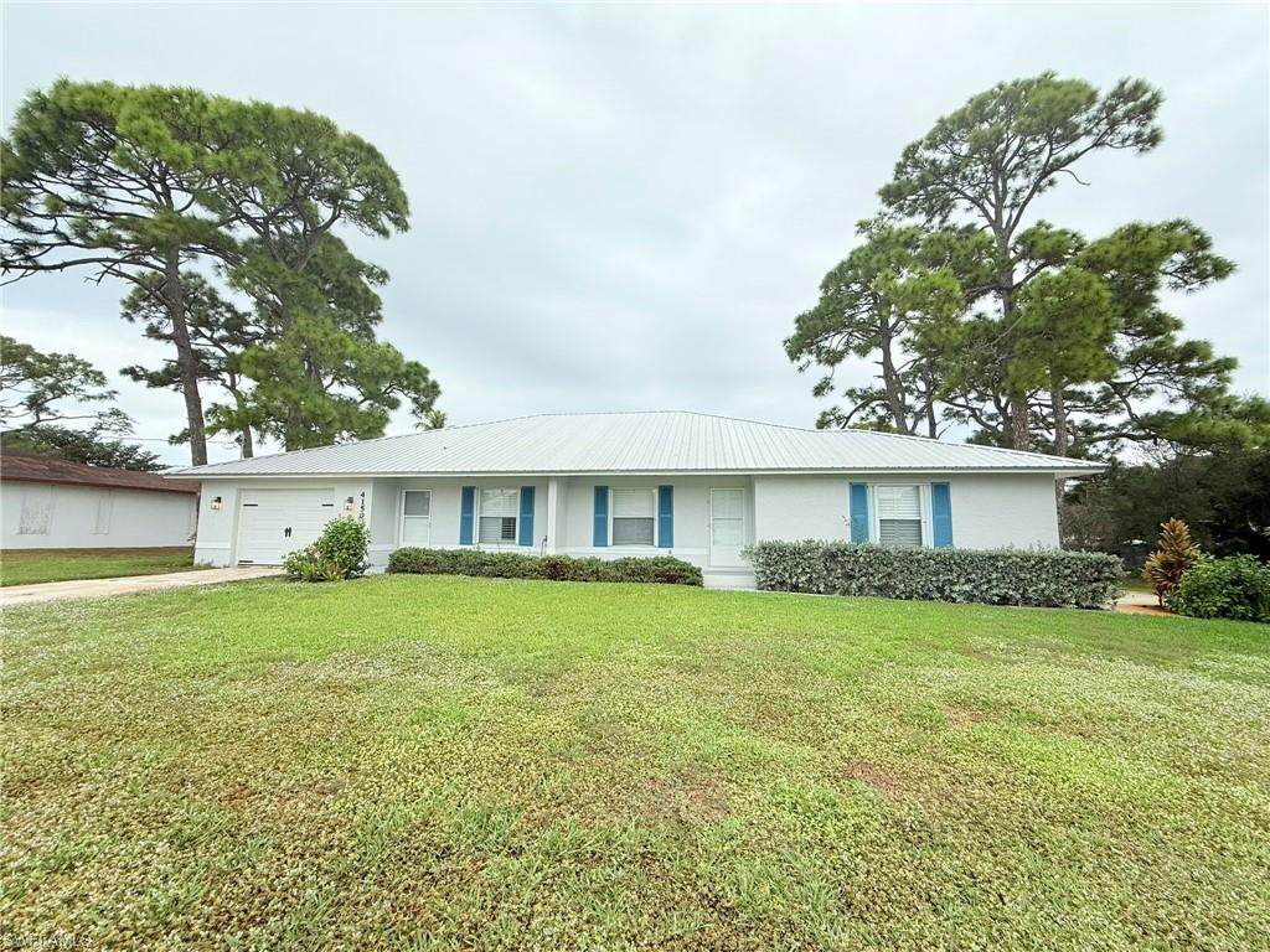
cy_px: 476
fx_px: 514
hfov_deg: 102.1
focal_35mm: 14
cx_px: 635
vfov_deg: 85.7
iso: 50
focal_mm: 2.22
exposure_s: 1/789
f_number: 2.2
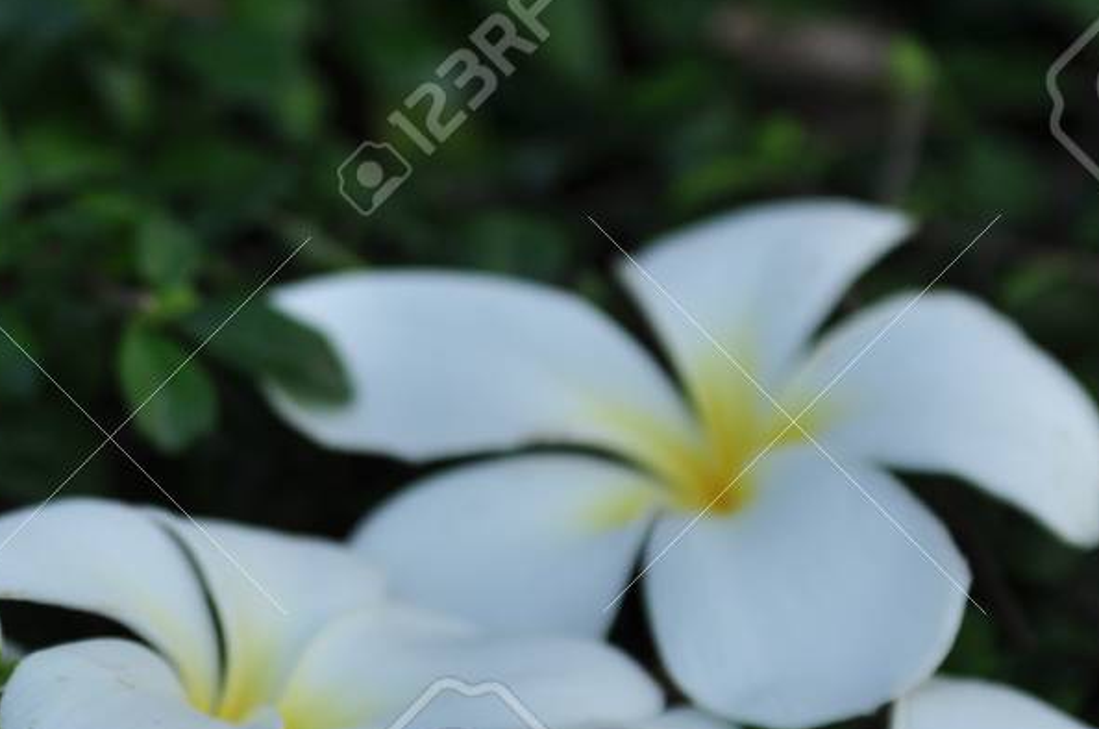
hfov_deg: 4.8
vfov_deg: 3.2
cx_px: 109
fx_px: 13014
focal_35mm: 427
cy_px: 697
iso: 200
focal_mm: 130
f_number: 3.5
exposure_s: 1/400
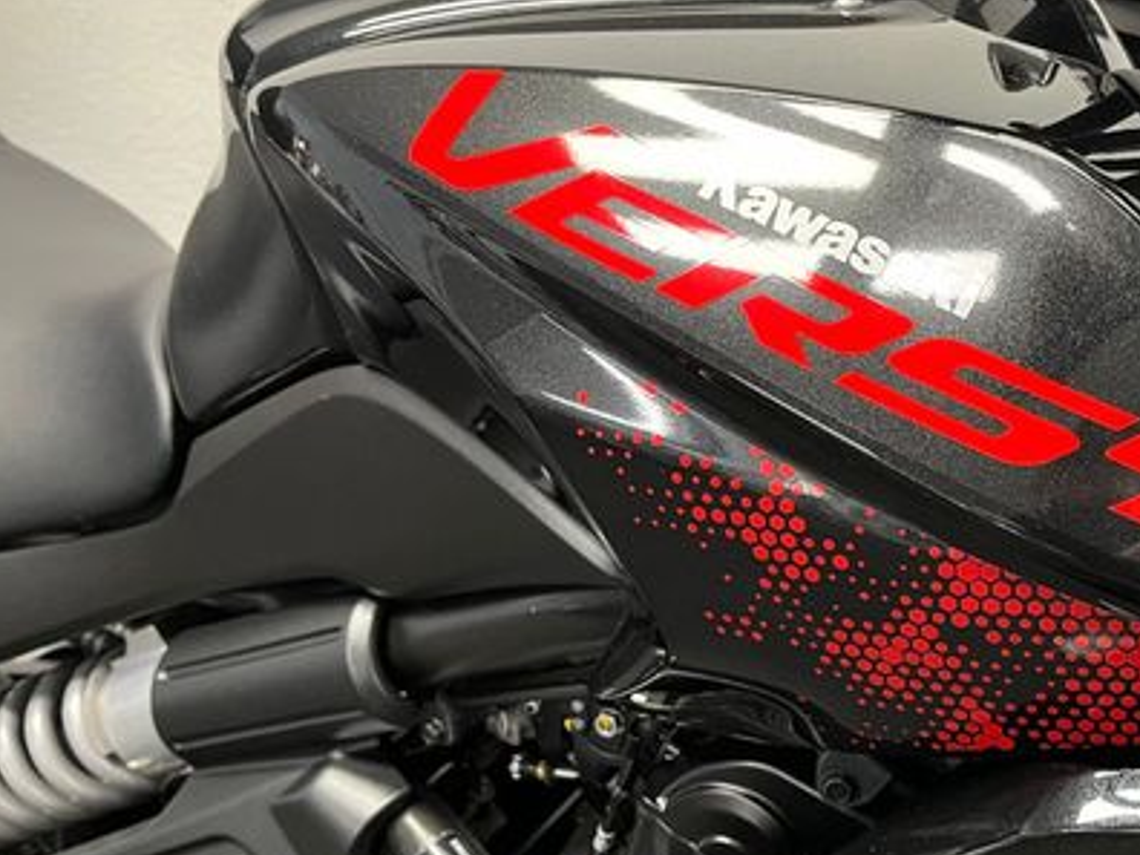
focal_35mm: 42
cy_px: 392
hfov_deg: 43.0
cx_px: 887
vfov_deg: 34.3
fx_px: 1383
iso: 400
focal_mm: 5.1
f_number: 1.6
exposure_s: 1/50
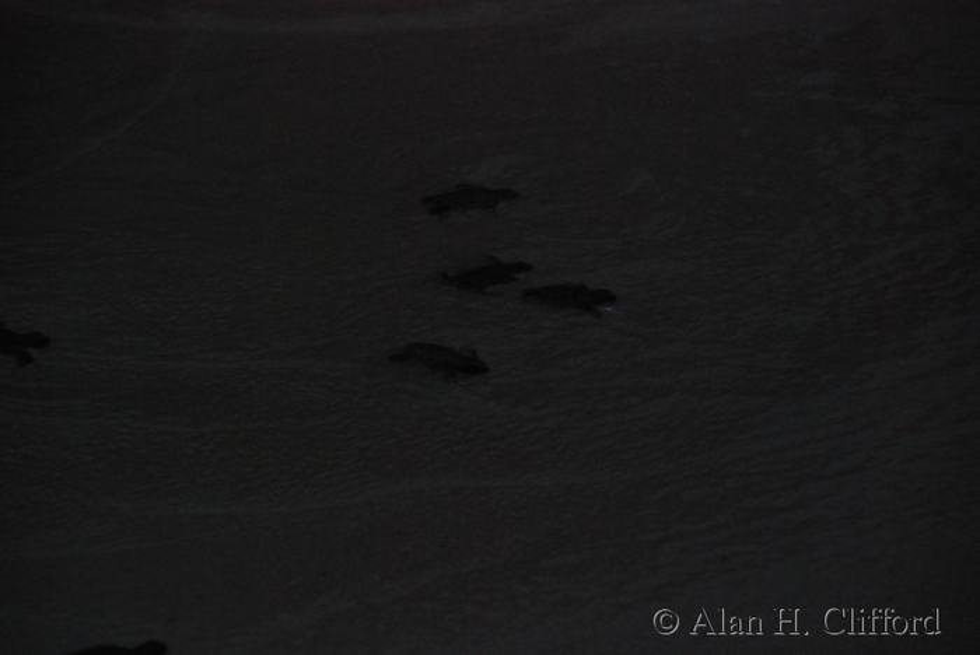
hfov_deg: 10.2
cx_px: 490
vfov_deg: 6.8
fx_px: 5517
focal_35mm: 202
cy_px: 328
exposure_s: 1/200
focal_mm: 135
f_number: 5.6
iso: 1600
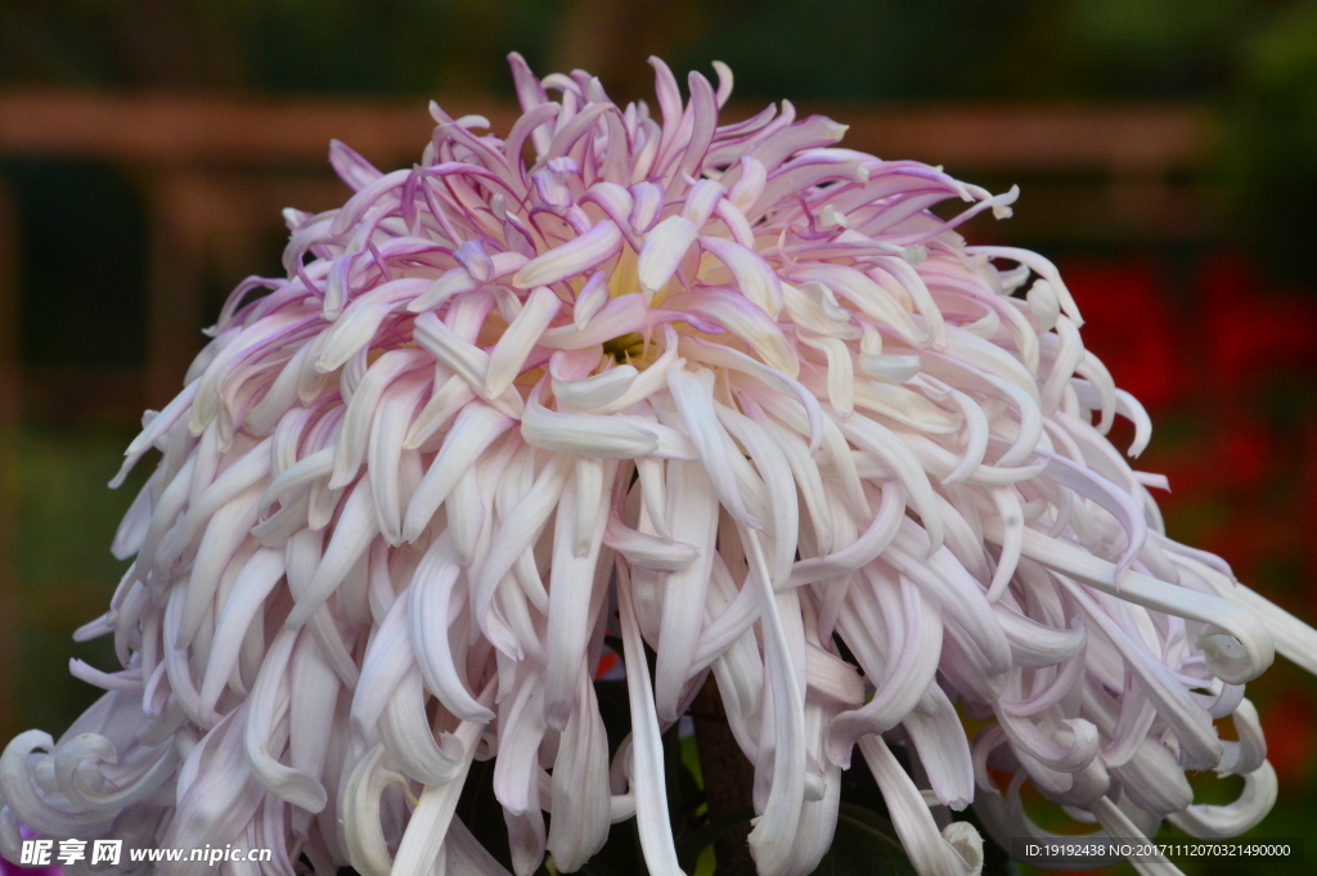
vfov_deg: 5.4
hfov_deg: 8.1
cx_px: 658
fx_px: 9321
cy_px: 438
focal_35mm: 255
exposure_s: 1/250
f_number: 16
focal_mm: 170
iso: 1400
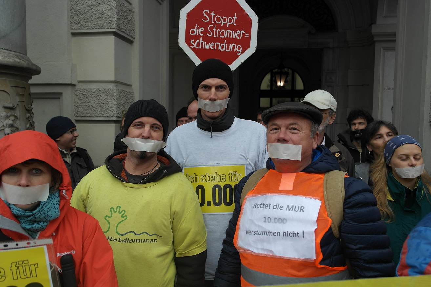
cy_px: 144
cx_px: 216
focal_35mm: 30
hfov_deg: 61.9
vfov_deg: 43.6
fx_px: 359
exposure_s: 1/80
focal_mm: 20
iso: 100
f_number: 3.5
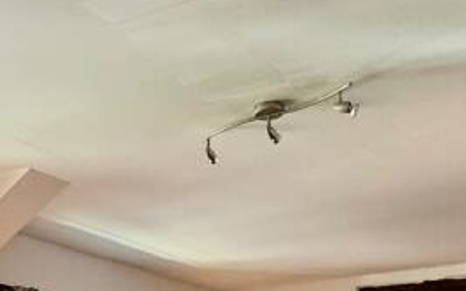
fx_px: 724
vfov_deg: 19.0
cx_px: 140
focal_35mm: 57
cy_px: 476
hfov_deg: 35.2
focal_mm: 2.22
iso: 400
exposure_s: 1/50
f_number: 2.2
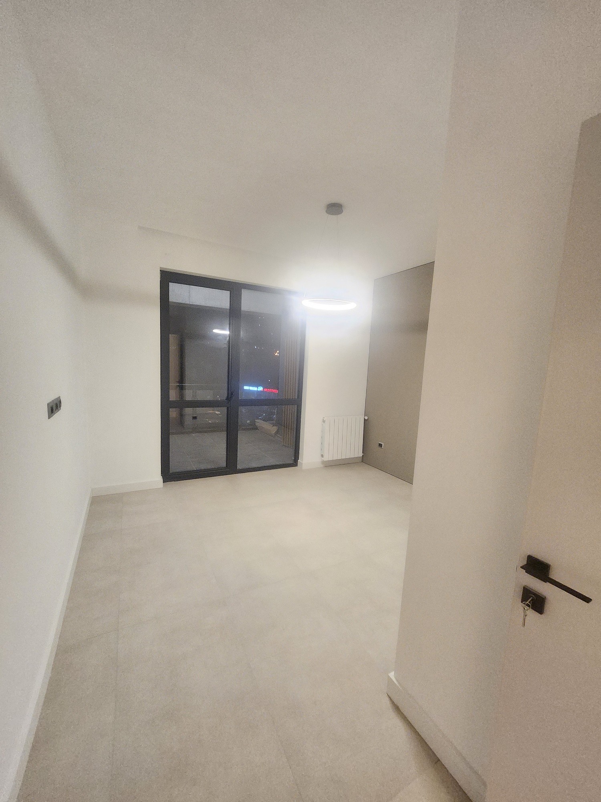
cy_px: 401
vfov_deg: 106.2
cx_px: 300
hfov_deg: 89.9
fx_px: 301
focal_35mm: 13
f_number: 2.2
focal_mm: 1.74
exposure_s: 1/33.3
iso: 400
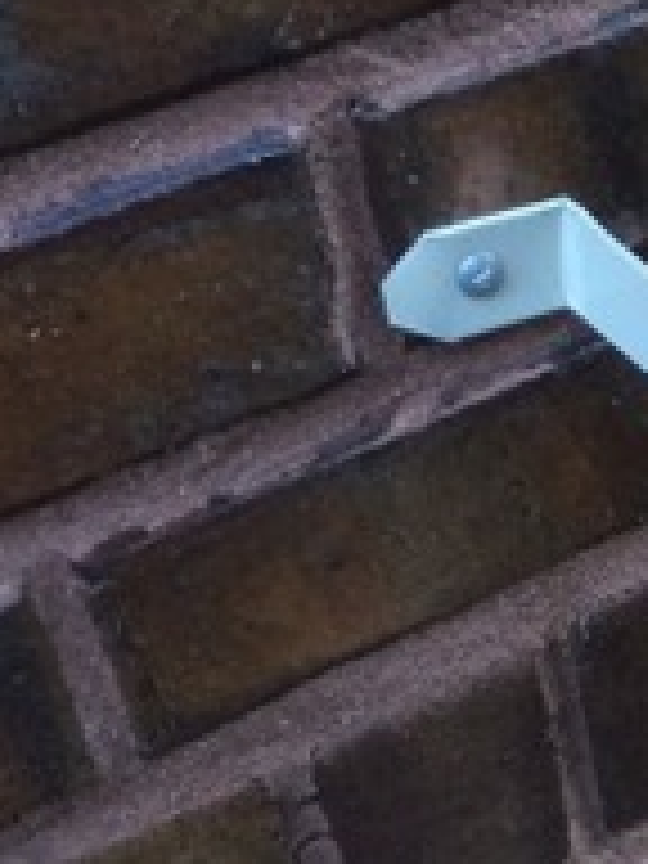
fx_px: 2646
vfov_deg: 17.9
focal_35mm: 106
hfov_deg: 12.8
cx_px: 1145
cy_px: 940
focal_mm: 4.15
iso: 40
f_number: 2.2
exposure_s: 1/30
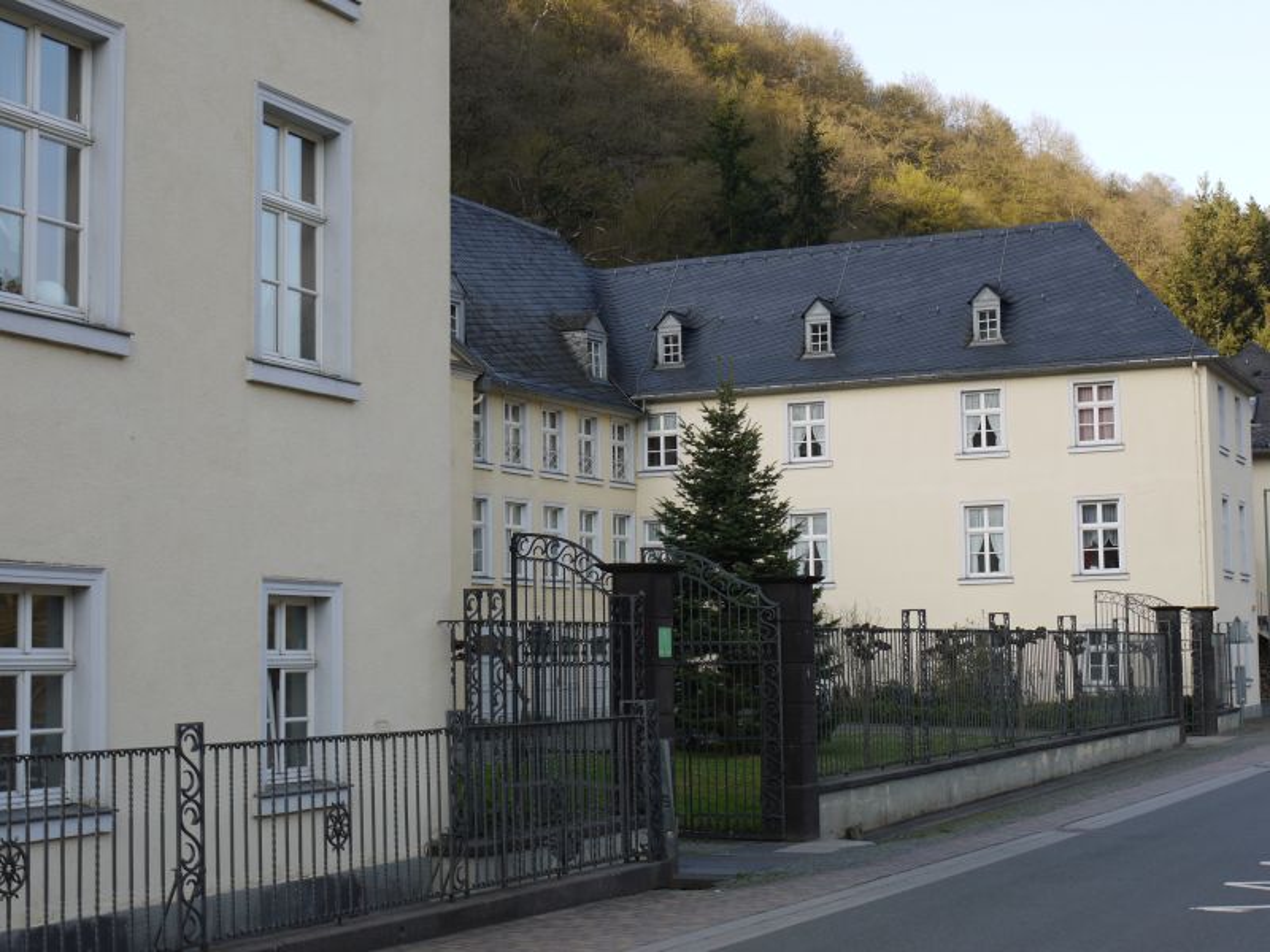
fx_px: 2055
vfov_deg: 26.1
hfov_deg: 34.3
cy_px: 476
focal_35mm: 56
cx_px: 635
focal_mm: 28
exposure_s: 1/125
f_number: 5.6
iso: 100
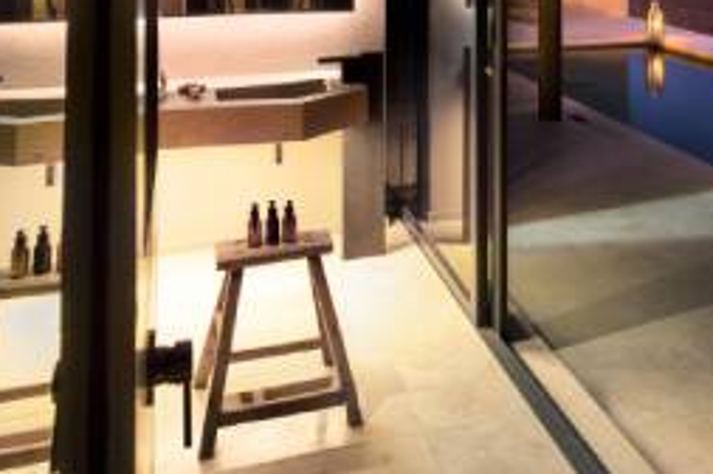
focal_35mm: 38
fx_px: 752
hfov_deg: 50.4
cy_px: -82
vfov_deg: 30.2
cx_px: 428
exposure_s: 20
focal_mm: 16
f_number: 9.5
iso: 200
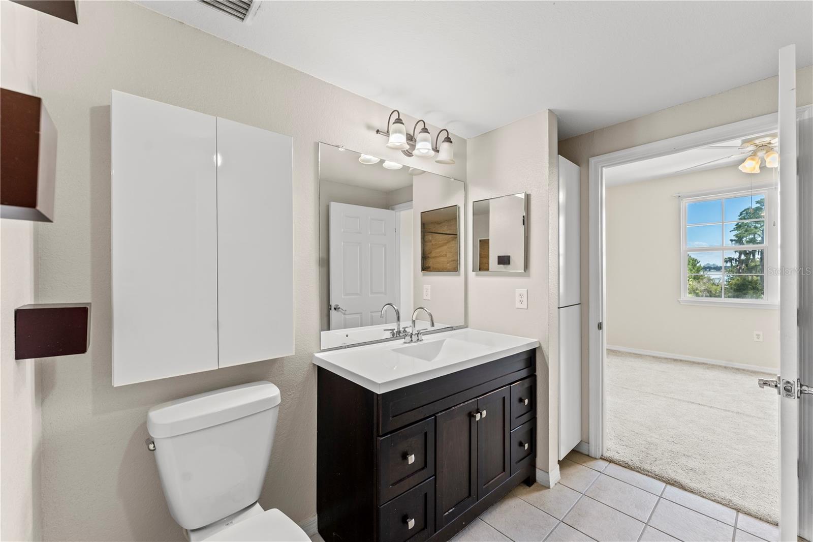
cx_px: 406
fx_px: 316
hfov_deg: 104.3
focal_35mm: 14
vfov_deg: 81.2
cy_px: 271
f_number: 7.1
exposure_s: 1/8
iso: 400
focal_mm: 14
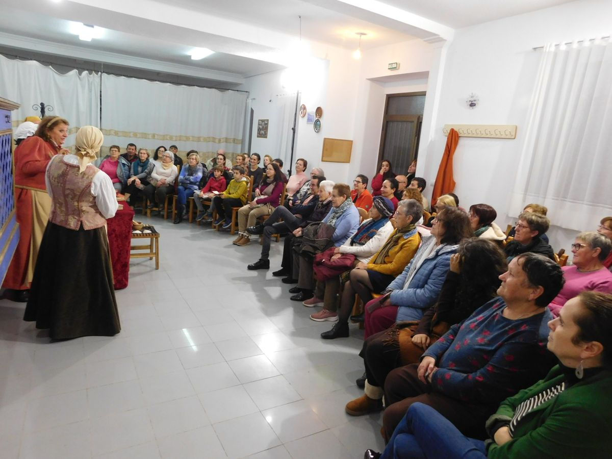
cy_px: 230
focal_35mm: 23
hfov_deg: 73.9
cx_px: 306
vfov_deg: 58.9
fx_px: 407
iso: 360
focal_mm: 4
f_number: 3
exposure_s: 1/30
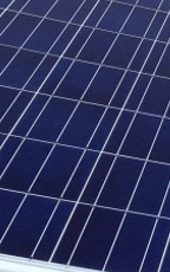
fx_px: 1037
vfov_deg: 14.5
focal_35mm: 140
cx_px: 477
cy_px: -51
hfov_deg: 8.2
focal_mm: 4.13
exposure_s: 1/630
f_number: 2.4
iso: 50
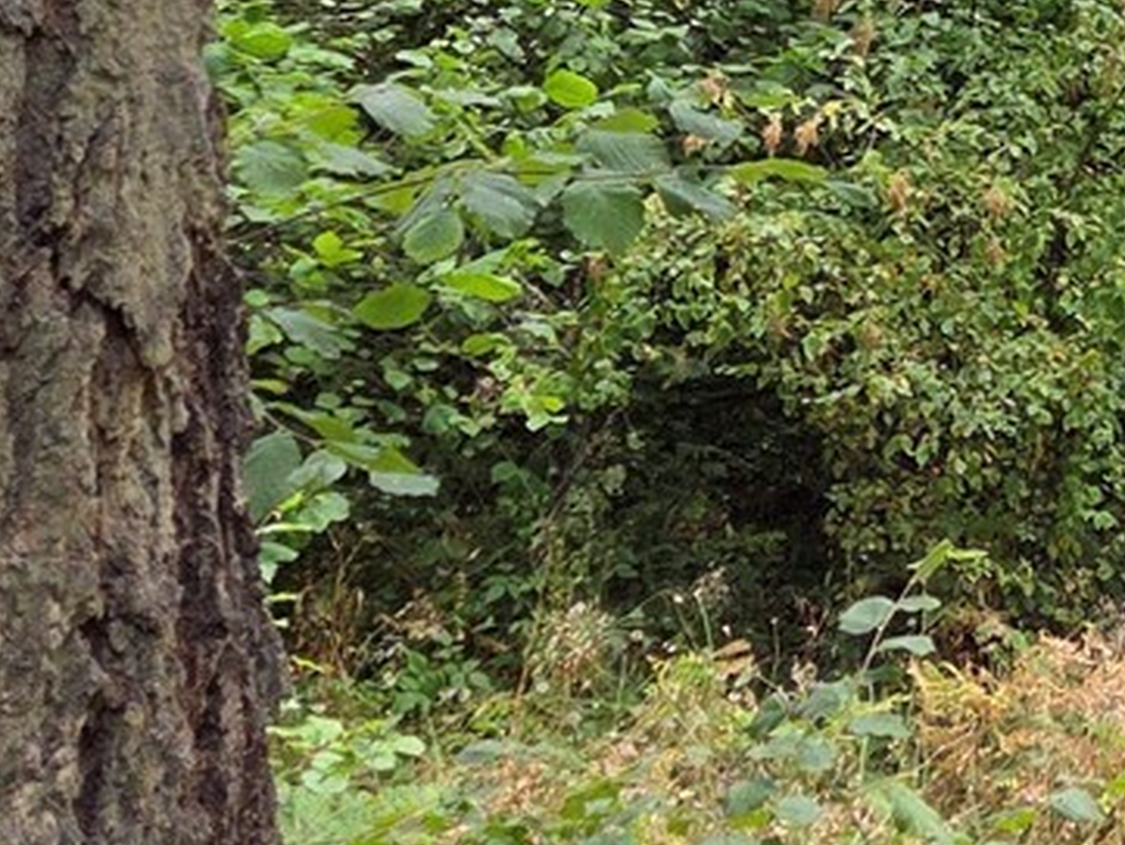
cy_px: -437
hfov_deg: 17.5
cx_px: 1639
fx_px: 3316
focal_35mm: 102
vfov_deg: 13.6
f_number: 1.8
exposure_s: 1/180
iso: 40
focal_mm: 5.4
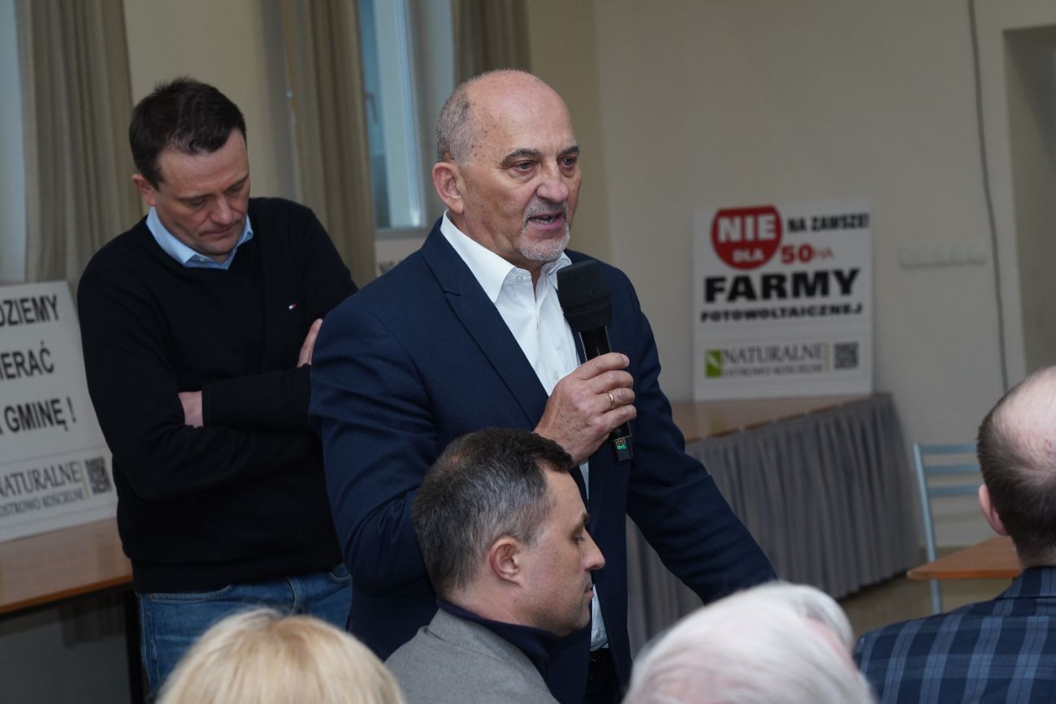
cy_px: 352
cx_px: 528
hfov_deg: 19.5
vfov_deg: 13.0
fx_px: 3080
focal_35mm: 105
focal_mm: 105
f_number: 8
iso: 1250
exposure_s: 1/100
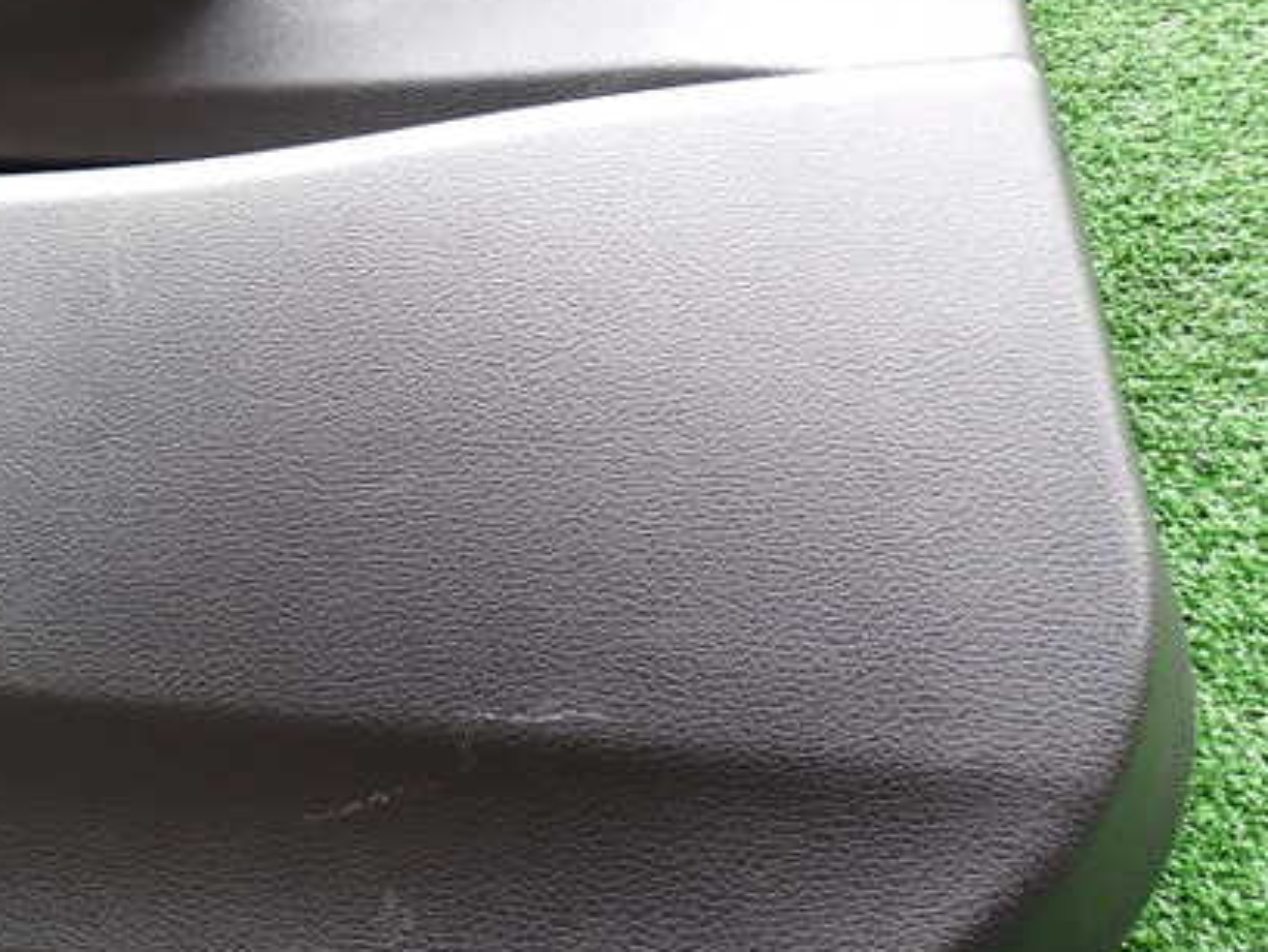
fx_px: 1612
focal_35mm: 44
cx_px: 341
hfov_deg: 41.8
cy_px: 502
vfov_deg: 32.9
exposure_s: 1/50
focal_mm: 5.4
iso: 200
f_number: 2.3
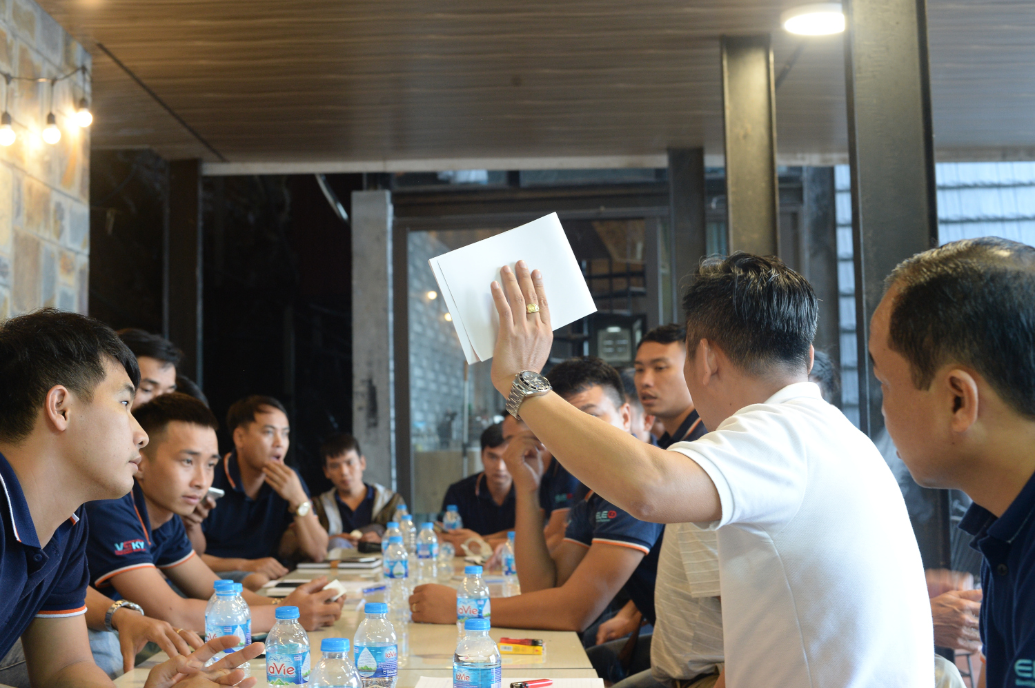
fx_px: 1437
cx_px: 518
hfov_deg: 39.6
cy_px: 344
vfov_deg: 27.0
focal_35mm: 50
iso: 1600
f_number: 7.1
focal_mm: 50
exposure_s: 1/20
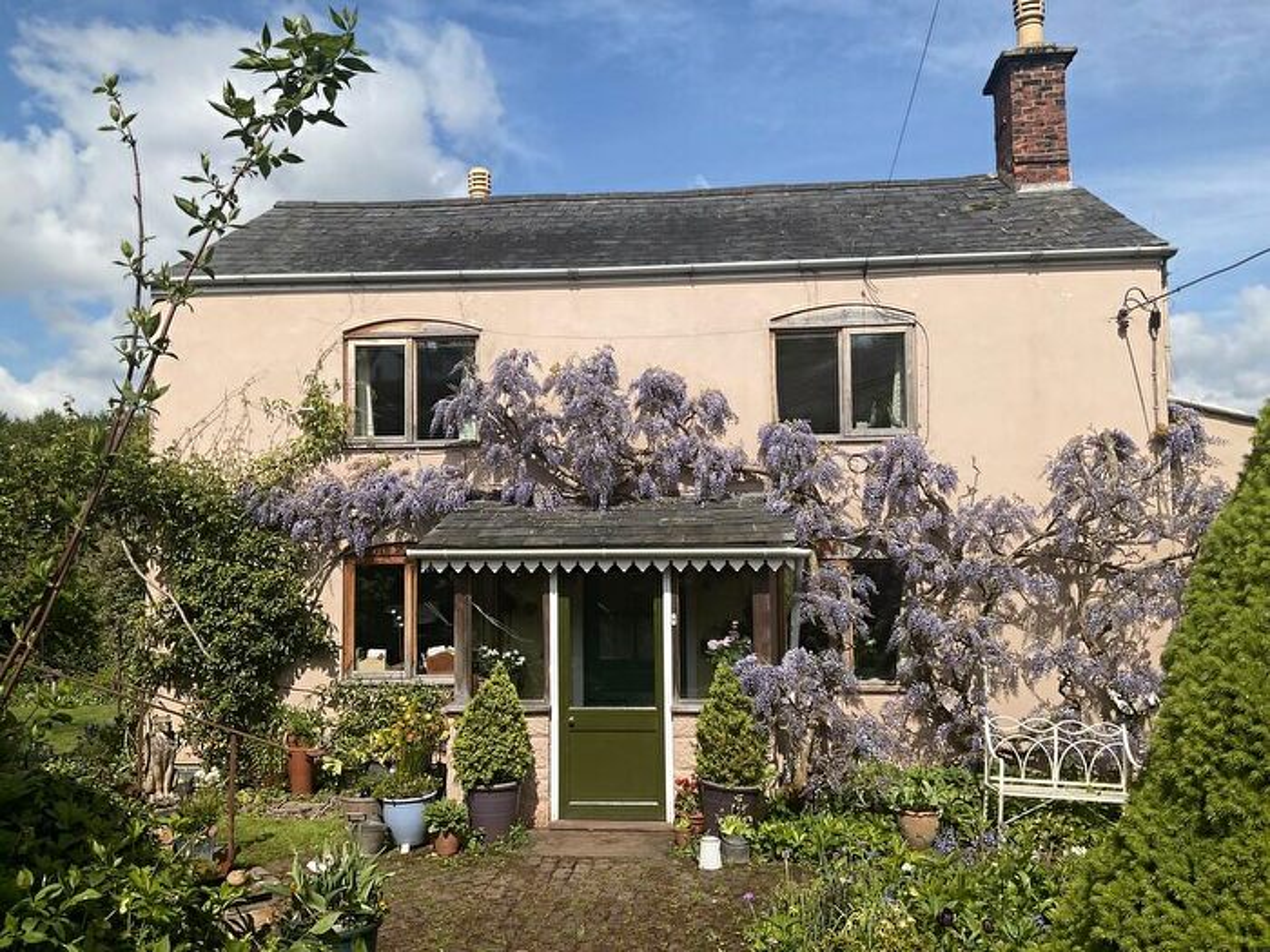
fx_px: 1064
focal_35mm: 29
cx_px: 635
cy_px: 476
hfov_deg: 61.7
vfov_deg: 48.2
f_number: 1.8
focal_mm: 3
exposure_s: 1/2667
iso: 16
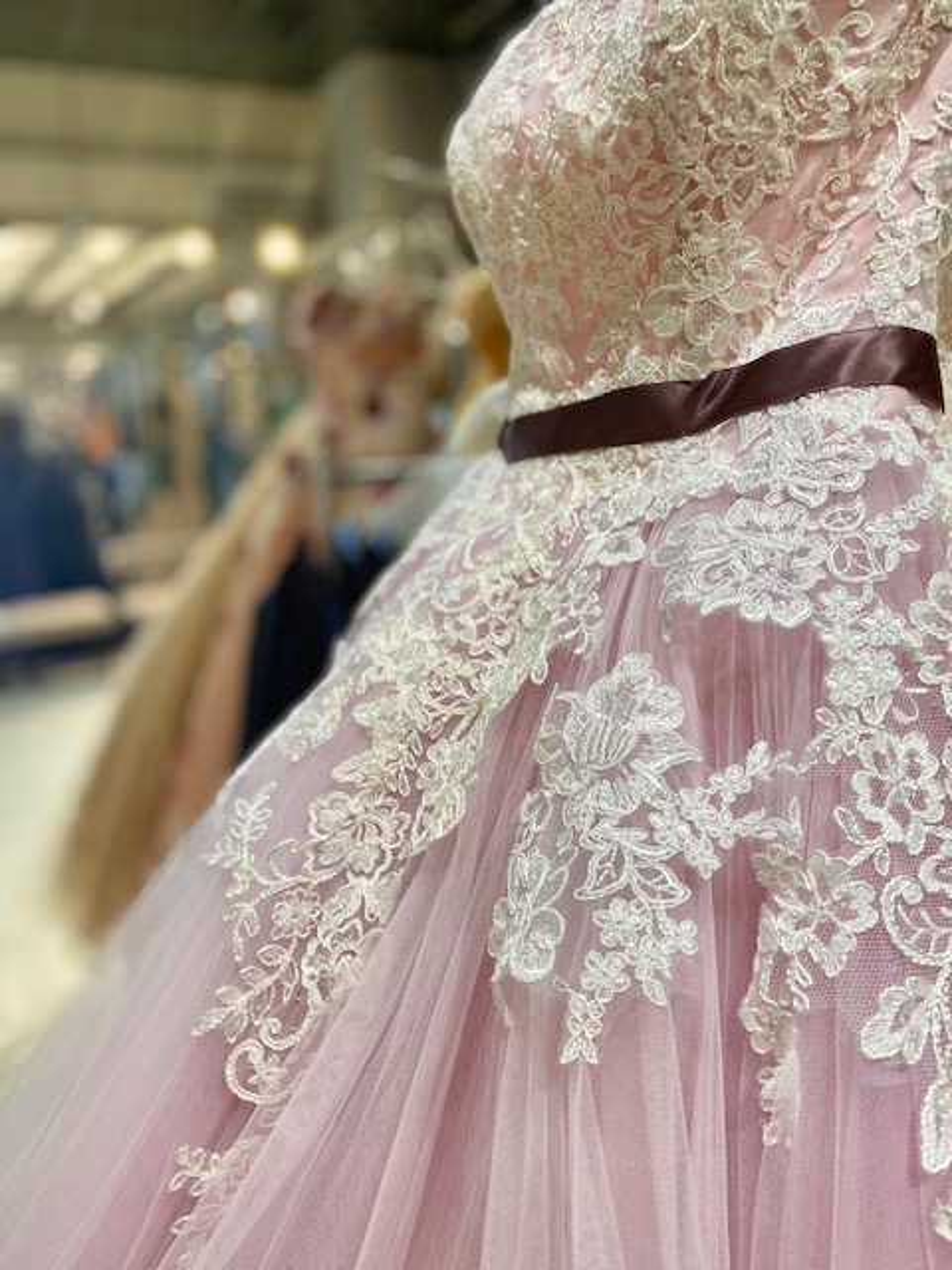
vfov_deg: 67.3
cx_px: 476
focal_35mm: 26
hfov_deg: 53.1
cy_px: 635
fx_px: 953
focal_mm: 4.25
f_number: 1.8
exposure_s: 1/120
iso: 80
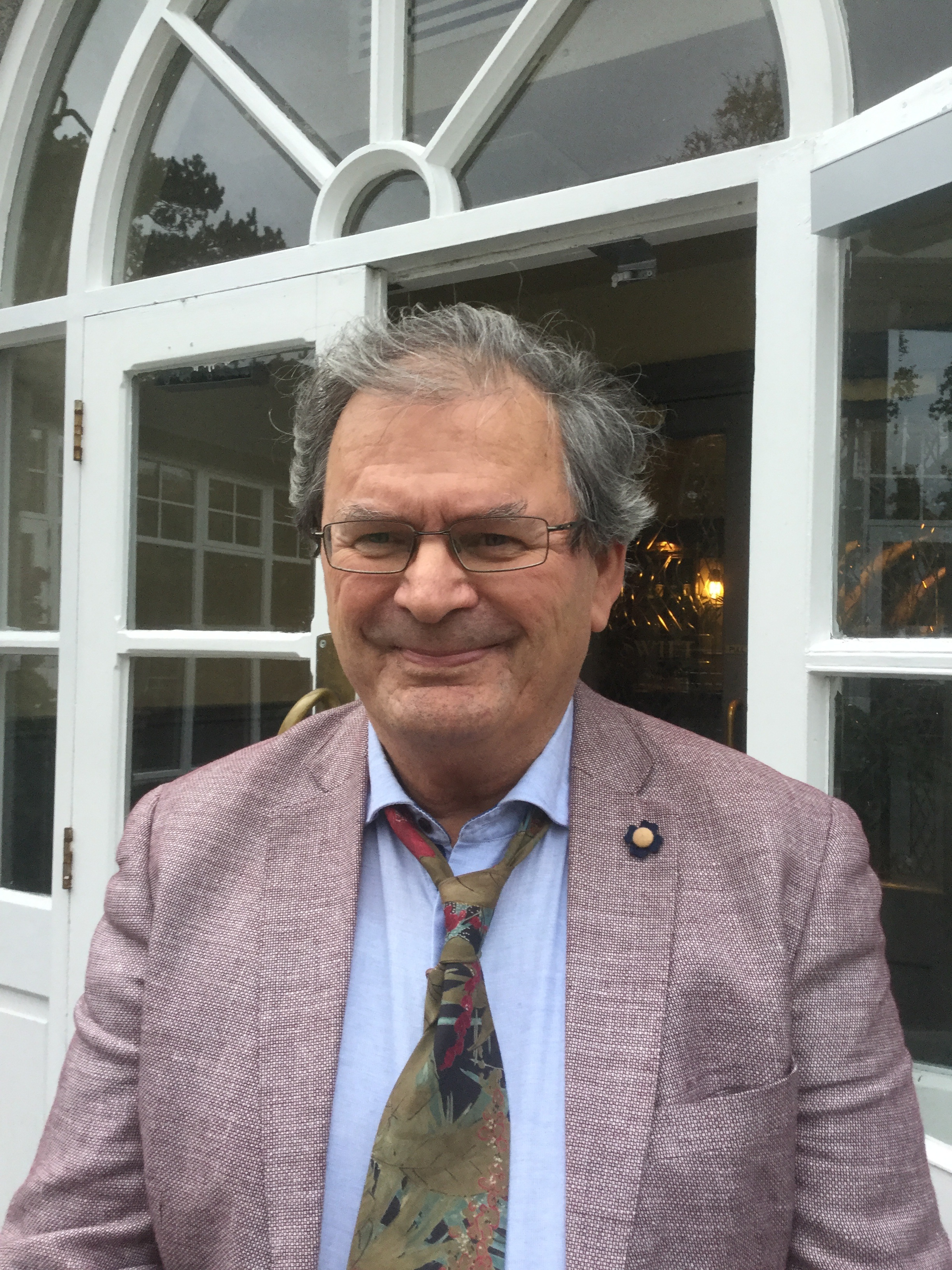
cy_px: 635
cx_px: 476
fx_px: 1137
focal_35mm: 31
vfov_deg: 58.4
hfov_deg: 45.4
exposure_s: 1/33
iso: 64
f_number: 2.4
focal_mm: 3.3
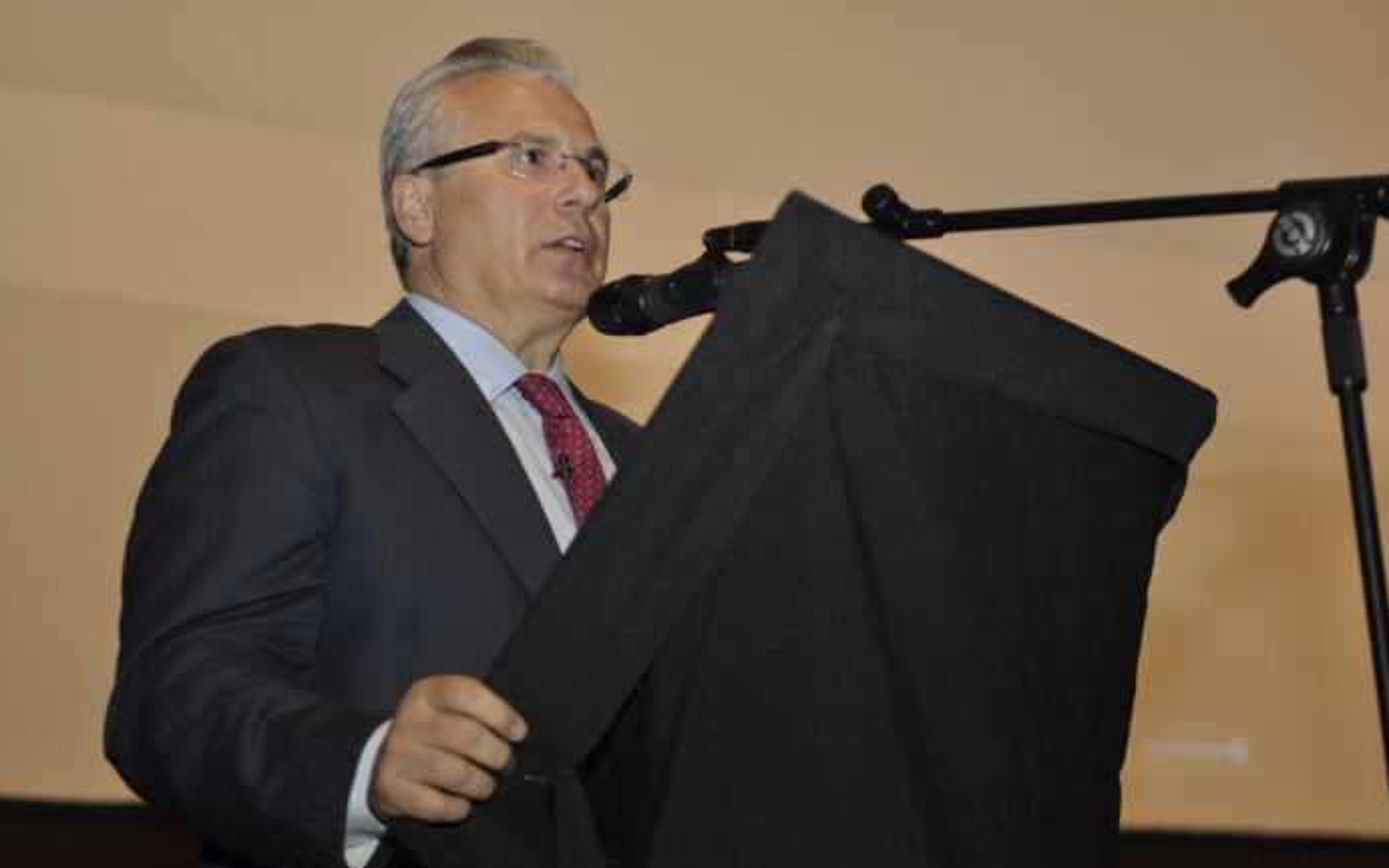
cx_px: 693
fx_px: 3029
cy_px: 430
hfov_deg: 25.8
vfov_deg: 16.3
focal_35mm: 80
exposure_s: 1/80
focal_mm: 52
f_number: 2.8
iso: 400
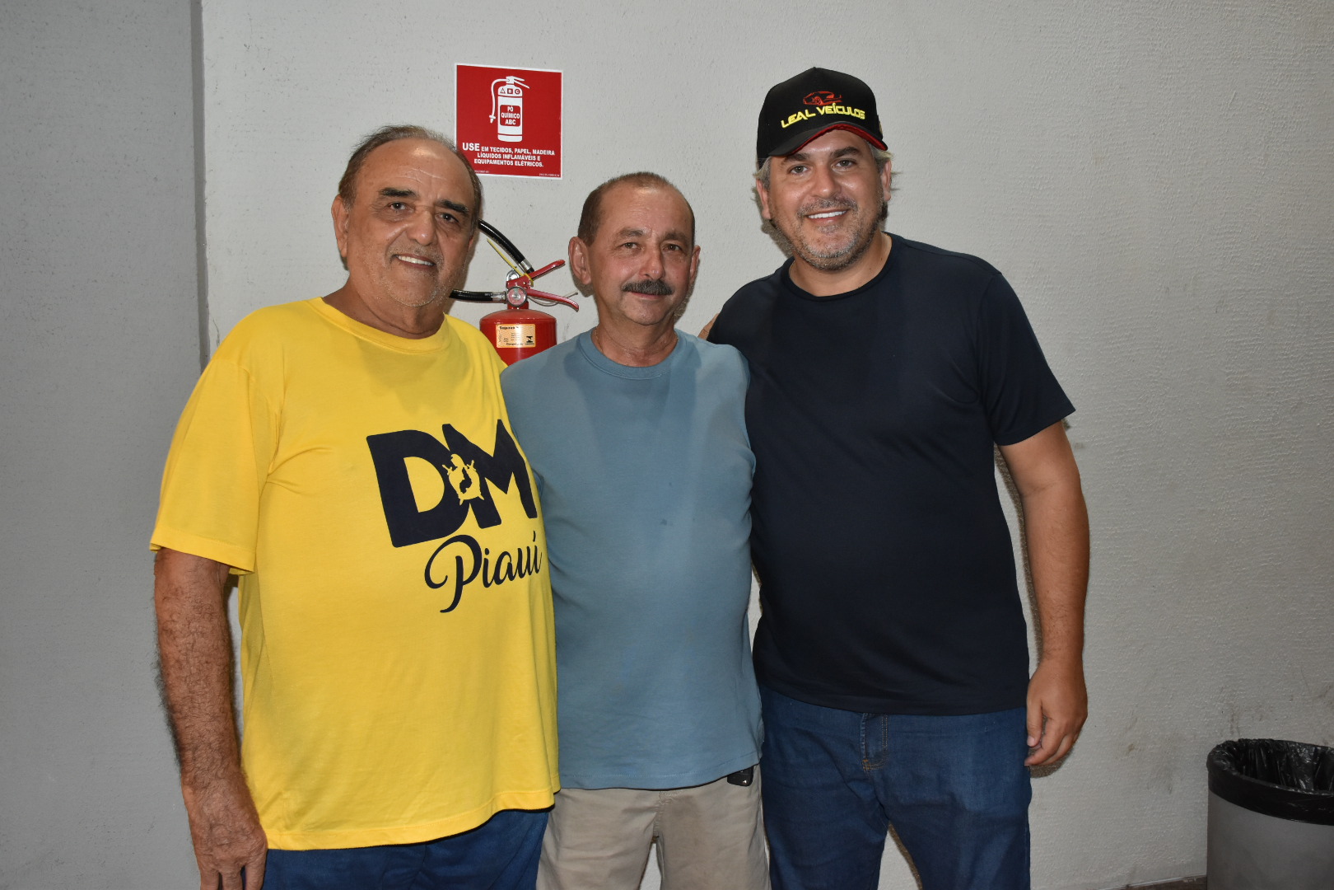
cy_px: 445
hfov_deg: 57.2
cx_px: 667
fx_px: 1223
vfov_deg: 40.0
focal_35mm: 33
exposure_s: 1/100
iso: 1250
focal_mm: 22
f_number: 6.3
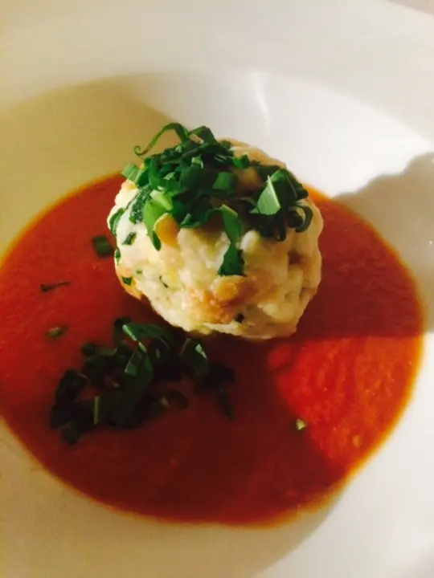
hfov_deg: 48.2
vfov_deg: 61.7
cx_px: 217
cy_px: 289
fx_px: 485
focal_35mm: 29
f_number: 2.2
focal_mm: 4.15
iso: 320
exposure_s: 1/15
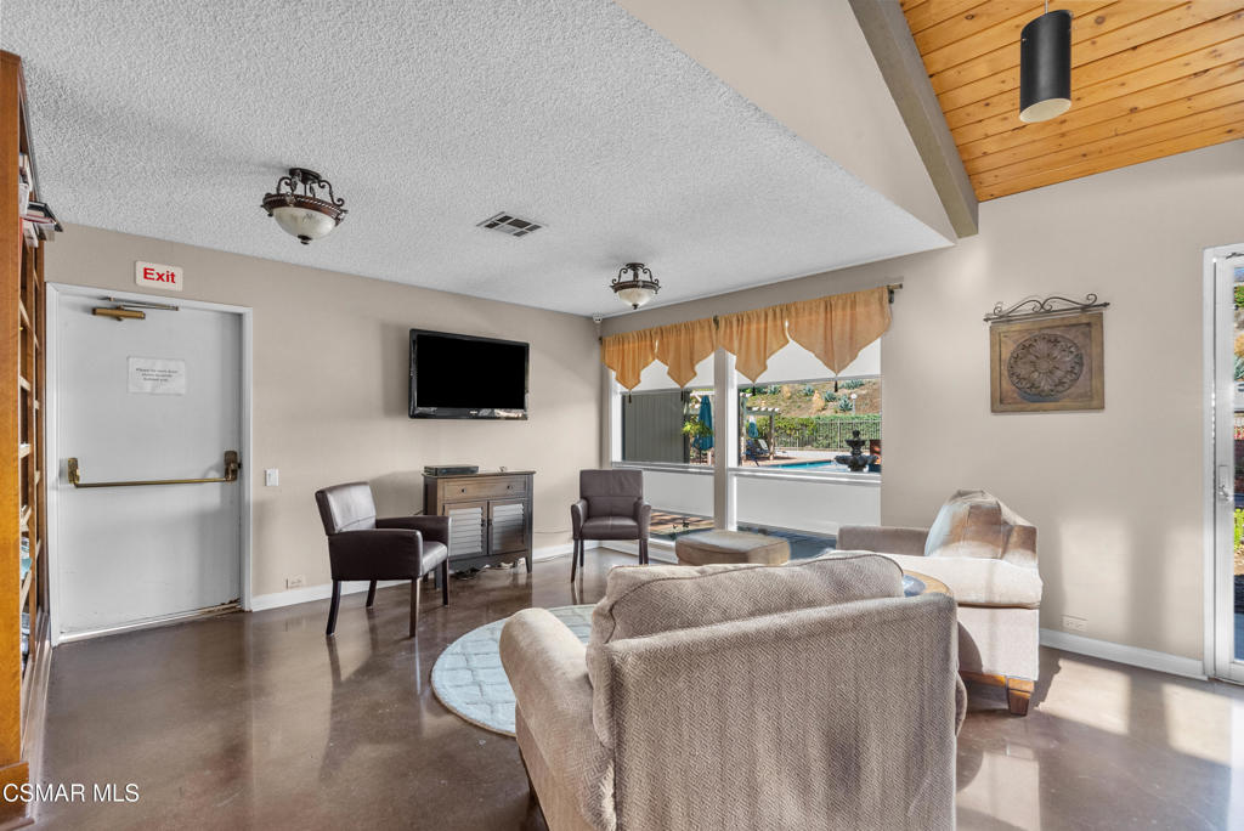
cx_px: 622
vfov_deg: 73.8
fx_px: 553
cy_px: 416
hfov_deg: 96.7
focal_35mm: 16
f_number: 8
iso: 2000
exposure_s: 1/10
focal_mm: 16
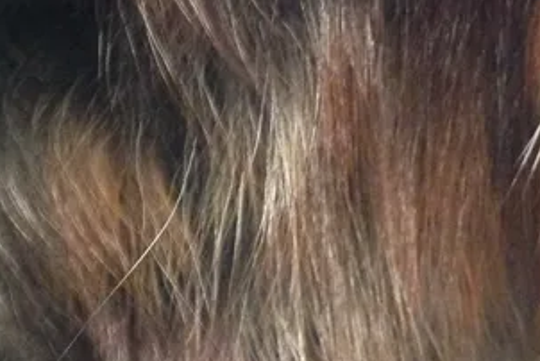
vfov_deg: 10.2
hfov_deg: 16.5
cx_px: 570
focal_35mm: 121
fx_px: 1817
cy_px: -449
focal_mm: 4.12
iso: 320
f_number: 2.4
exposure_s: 1/20
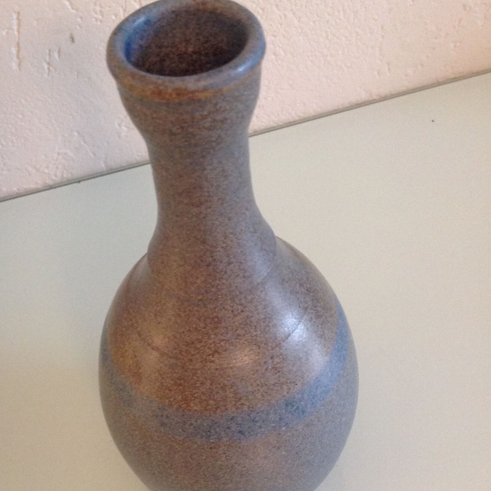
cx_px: 221
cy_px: 302
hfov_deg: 34.6
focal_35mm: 49
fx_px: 786
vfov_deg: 34.5
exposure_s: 1/15
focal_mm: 4.28
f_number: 2.4
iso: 250
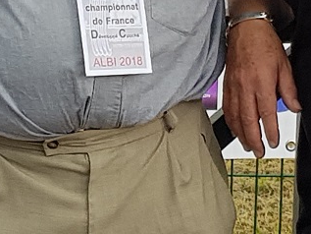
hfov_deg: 15.7
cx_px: 41
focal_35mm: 124
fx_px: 1114
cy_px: 68
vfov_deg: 11.9
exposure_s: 1/90
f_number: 1.7
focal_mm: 4.2
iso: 40
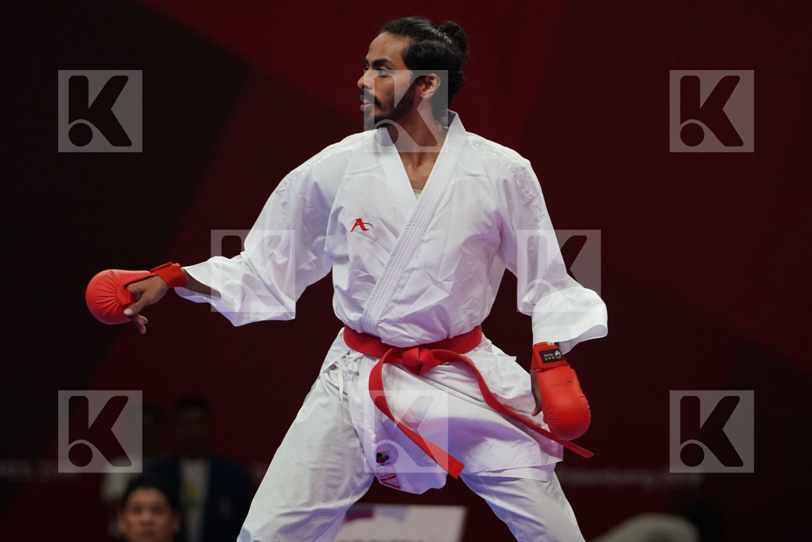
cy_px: 271
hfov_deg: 5.8
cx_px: 406
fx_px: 8074
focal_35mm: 358
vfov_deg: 3.8
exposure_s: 1/1000
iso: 2500
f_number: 4
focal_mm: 239
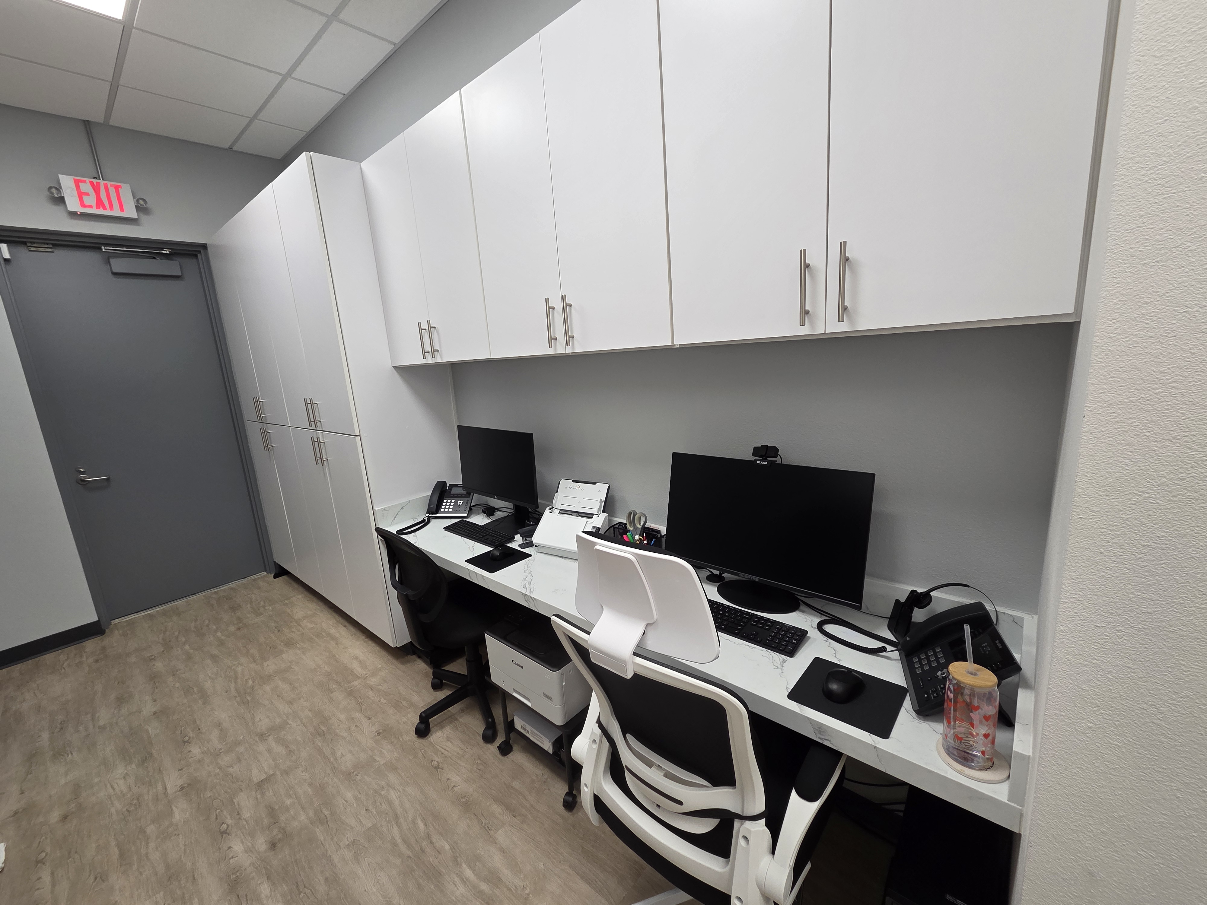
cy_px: 452
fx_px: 453
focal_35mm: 13
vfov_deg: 89.9
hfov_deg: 106.2
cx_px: 604
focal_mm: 2.2
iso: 160
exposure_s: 1/120
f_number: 2.2
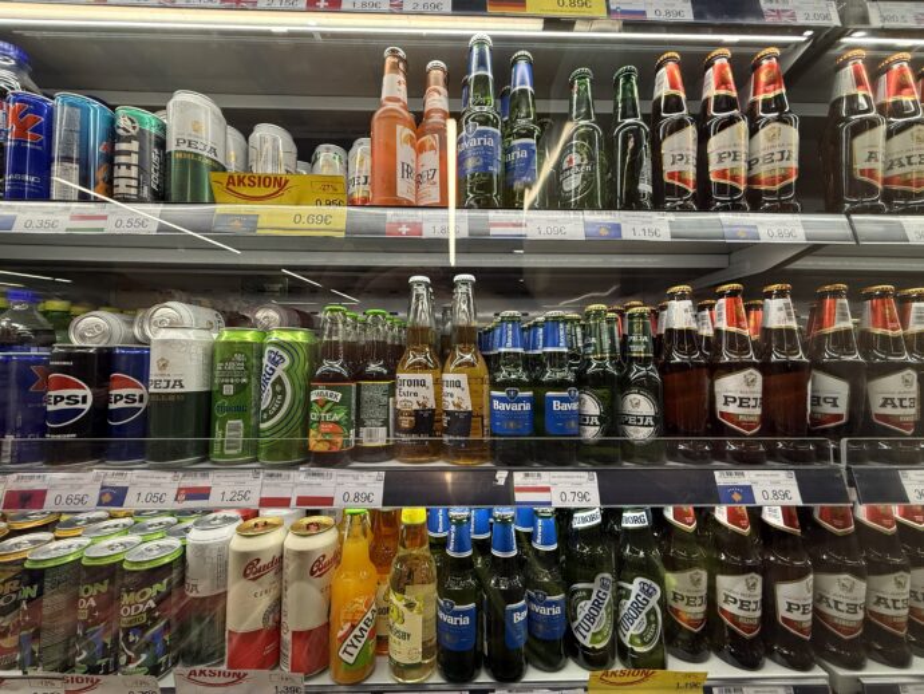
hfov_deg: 102.0
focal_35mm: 14
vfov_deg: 85.7
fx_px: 374
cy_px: 347
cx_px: 462
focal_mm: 2.22
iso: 160
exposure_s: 1/100
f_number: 2.2
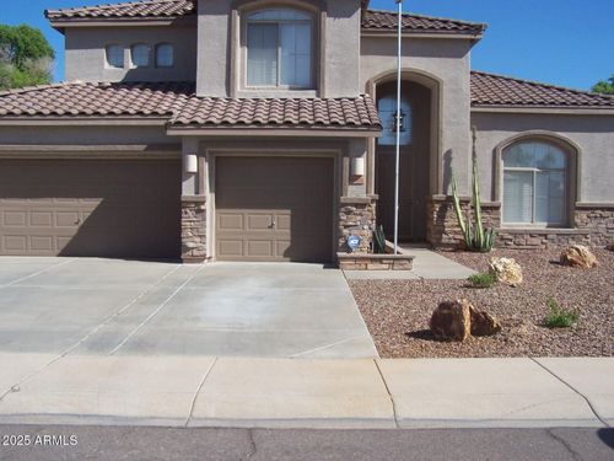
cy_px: 230
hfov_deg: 49.0
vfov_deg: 37.7
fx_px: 674
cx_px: 307
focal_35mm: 38
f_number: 4
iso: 80
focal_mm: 6.3
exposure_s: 1/750
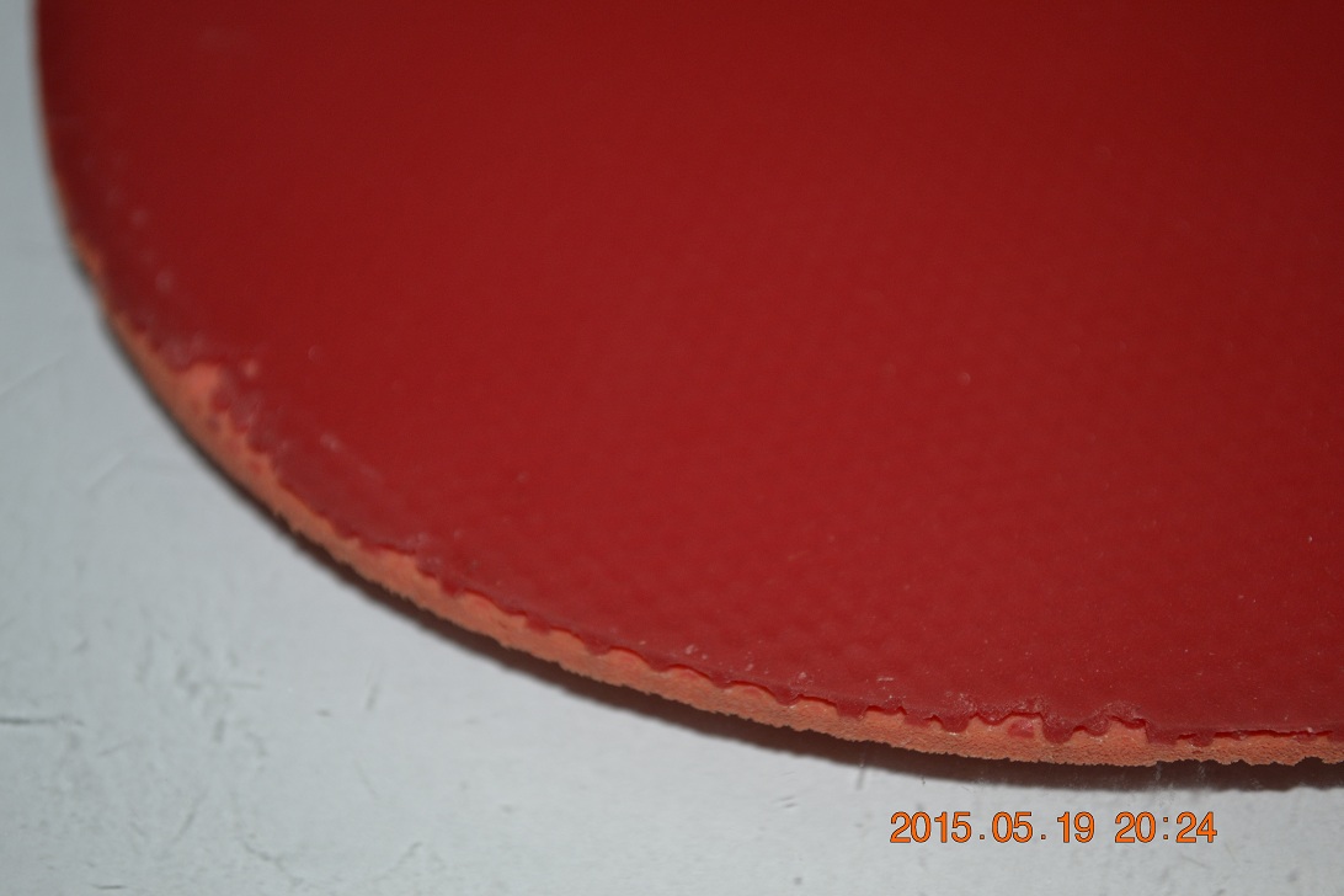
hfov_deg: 26.0
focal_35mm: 78
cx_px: 672
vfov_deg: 17.5
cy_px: 448
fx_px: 2912
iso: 320
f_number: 5.6
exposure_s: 1/60
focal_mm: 52
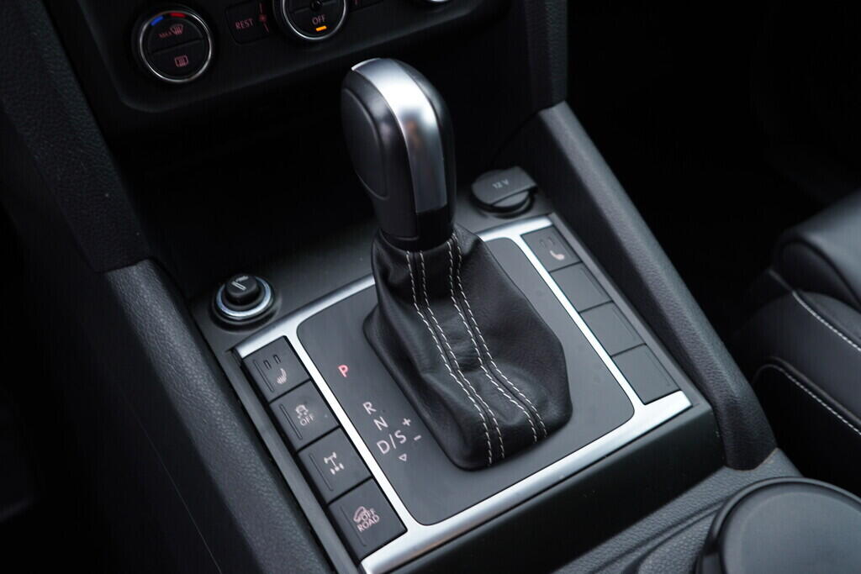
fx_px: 861
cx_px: 430
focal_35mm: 36
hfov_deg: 53.1
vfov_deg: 36.9
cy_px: 287
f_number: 2.8
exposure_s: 1/40
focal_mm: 24
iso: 200
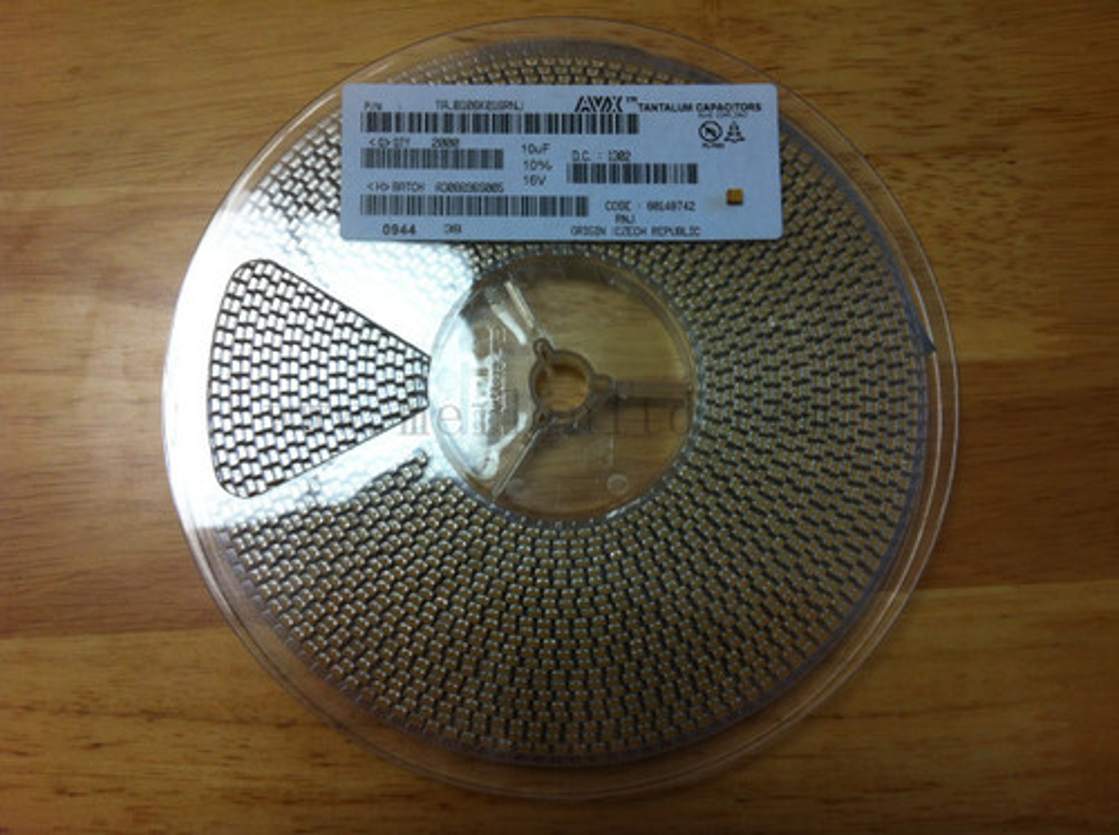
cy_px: 418
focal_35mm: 35
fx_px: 1129
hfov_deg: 52.7
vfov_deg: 40.6
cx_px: 560
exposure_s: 1/30
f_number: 2.8
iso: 80
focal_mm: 3.85
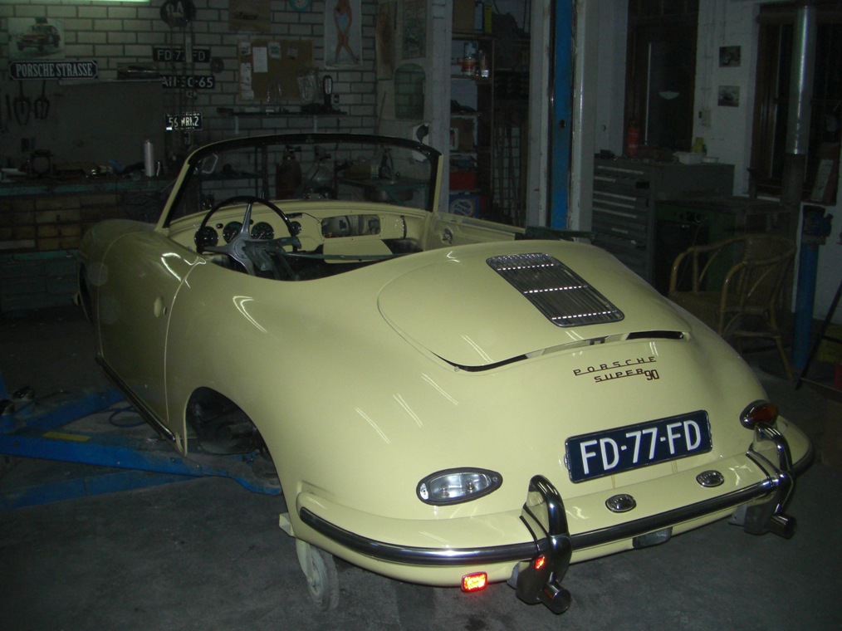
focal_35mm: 38
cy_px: 316
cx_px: 421
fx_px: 924
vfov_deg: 37.7
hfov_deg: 49.0
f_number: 3.4
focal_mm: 6.3
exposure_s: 1/250
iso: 250
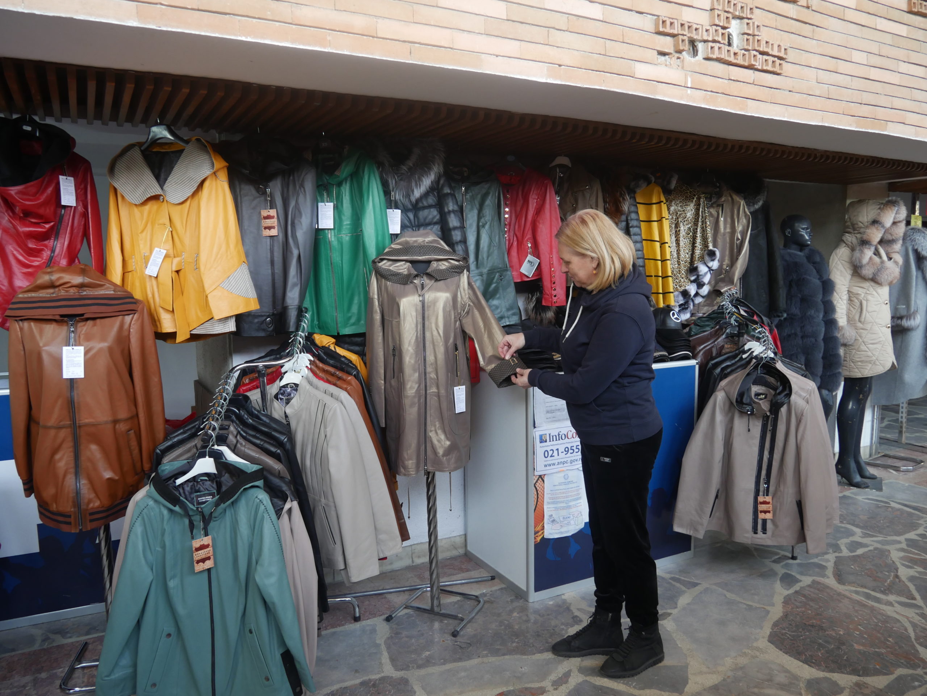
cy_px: 348
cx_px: 464
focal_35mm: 24
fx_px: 643
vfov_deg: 56.8
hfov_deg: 71.6
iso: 500
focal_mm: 12
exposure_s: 1/60
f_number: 3.5
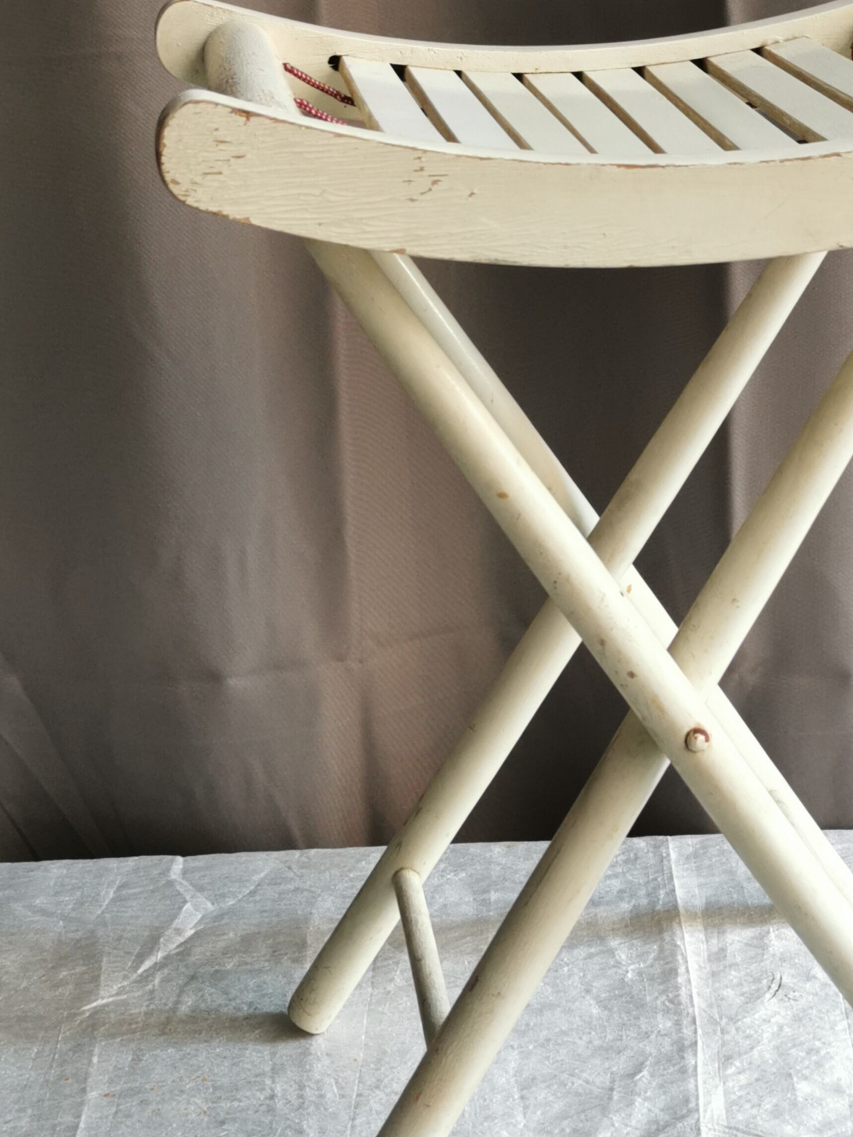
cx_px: 639
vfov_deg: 31.1
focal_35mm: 62
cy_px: 463
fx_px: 2037
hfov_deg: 23.4
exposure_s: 1/50
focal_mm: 5.58
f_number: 1.8
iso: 100
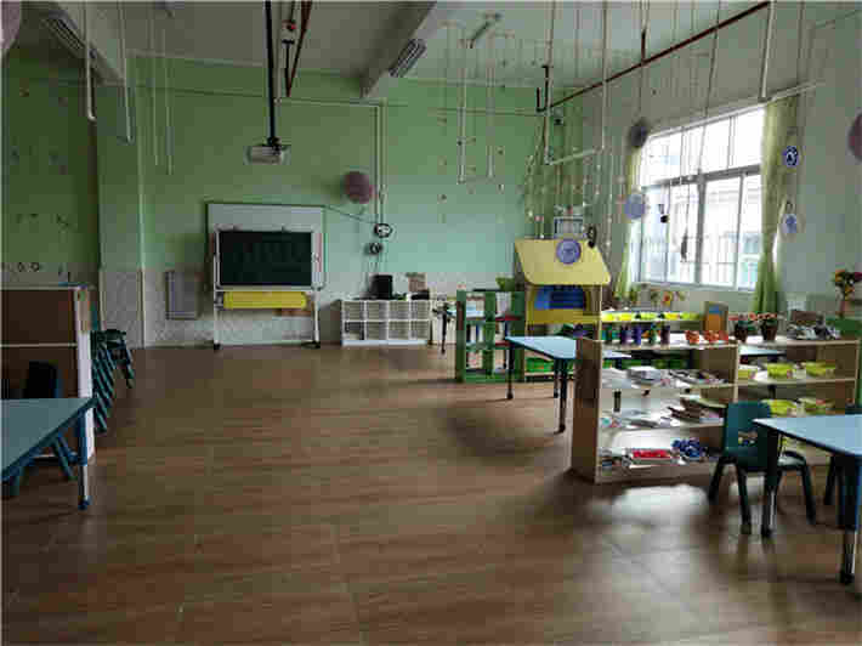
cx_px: 431
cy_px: 323
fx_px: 747
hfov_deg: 60.0
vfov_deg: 46.8
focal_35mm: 30
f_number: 1.8
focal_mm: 3.95
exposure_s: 1/100
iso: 217
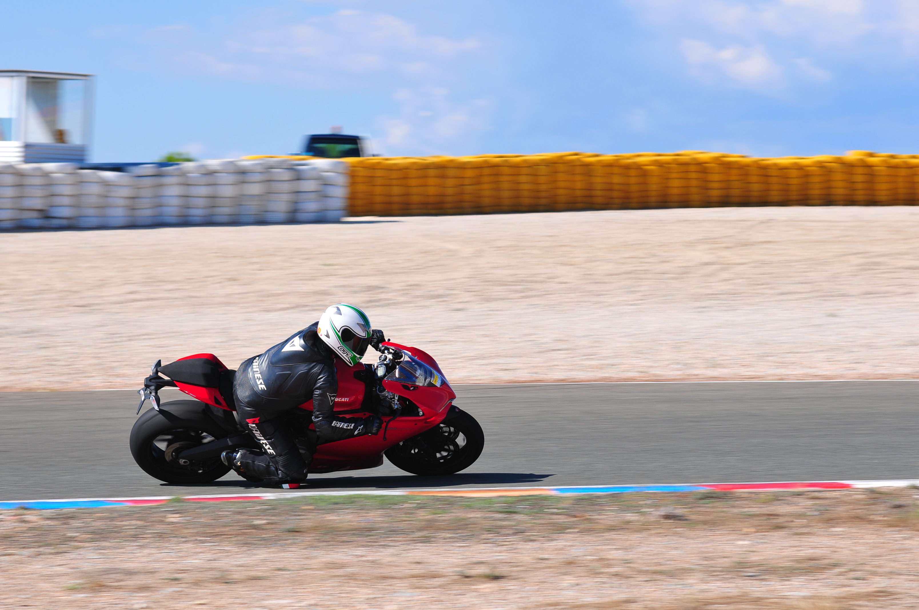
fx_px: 4283
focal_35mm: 168
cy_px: 305
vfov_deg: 8.2
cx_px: 460
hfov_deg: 12.2
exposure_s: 1/250
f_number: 8
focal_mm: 112
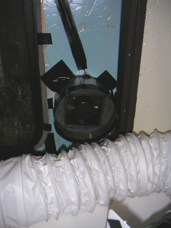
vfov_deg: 50.1
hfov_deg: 38.7
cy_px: 114
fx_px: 244
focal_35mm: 37
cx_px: 86
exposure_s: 1/45
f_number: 6.7
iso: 160
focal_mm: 5.7
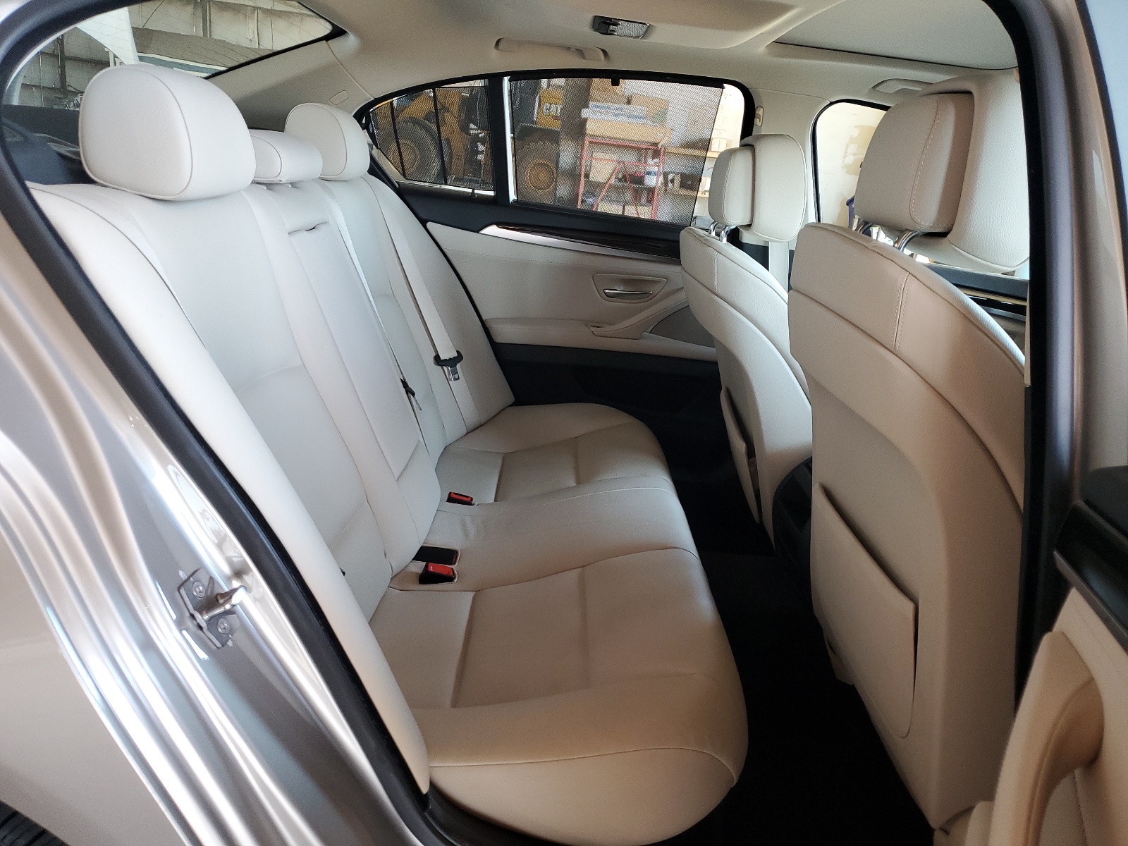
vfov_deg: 53.1
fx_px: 847
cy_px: 423
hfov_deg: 67.3
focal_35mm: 26
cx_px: 564
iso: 106
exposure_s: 1/60.2
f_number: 1.5
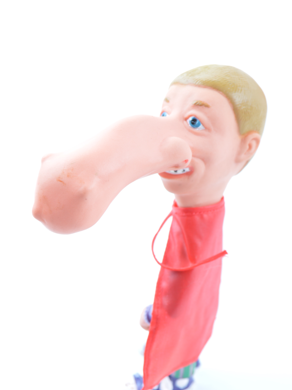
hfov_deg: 17.6
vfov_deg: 23.2
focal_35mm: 84
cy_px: 238
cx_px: 153
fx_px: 945
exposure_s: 1/30
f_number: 7.1
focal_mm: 42
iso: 100
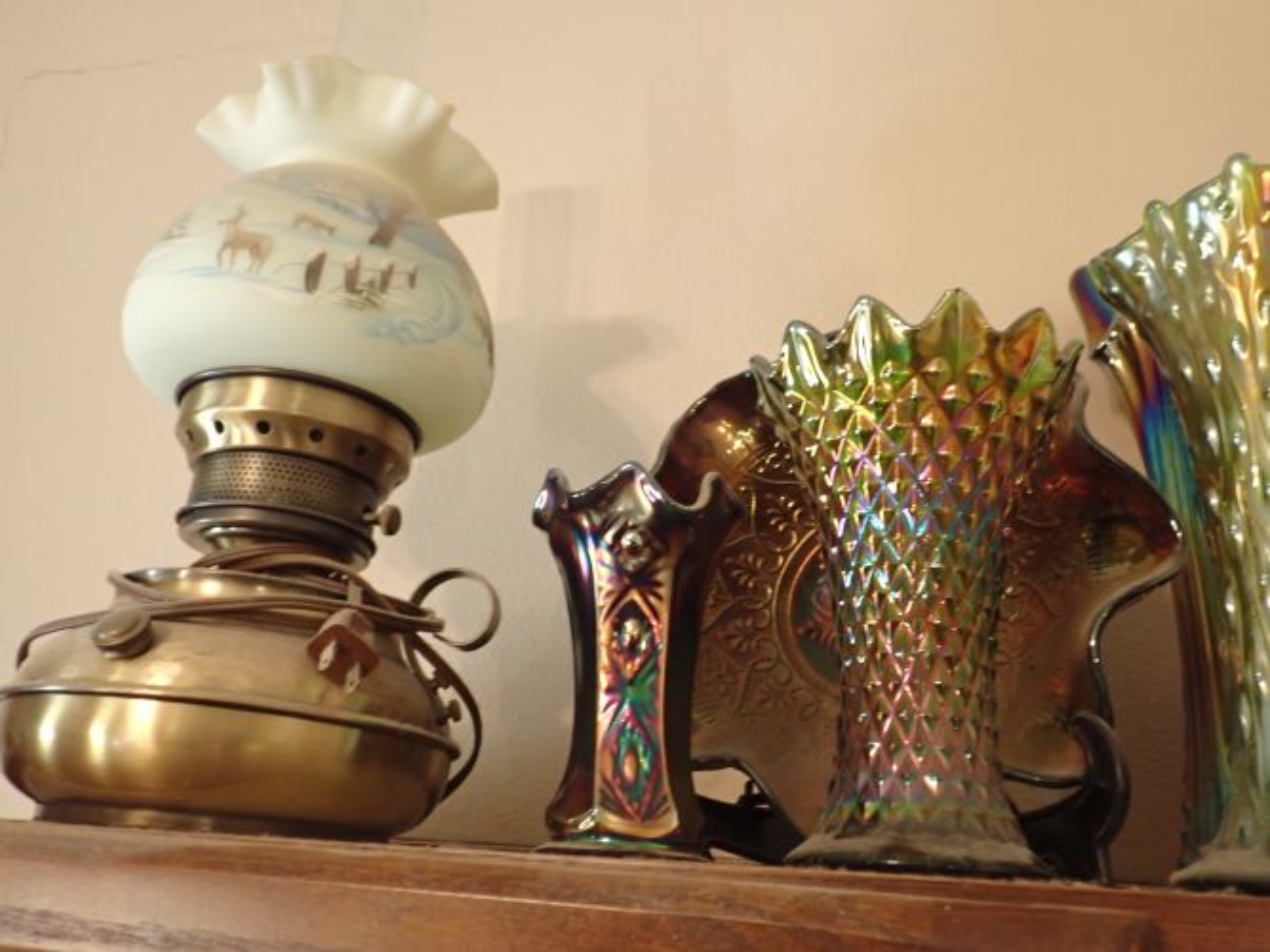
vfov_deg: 46.8
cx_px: 635
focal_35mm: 30
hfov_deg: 60.0
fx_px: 1100
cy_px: 476
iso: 640
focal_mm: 5.4
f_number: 2.3
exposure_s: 1/30
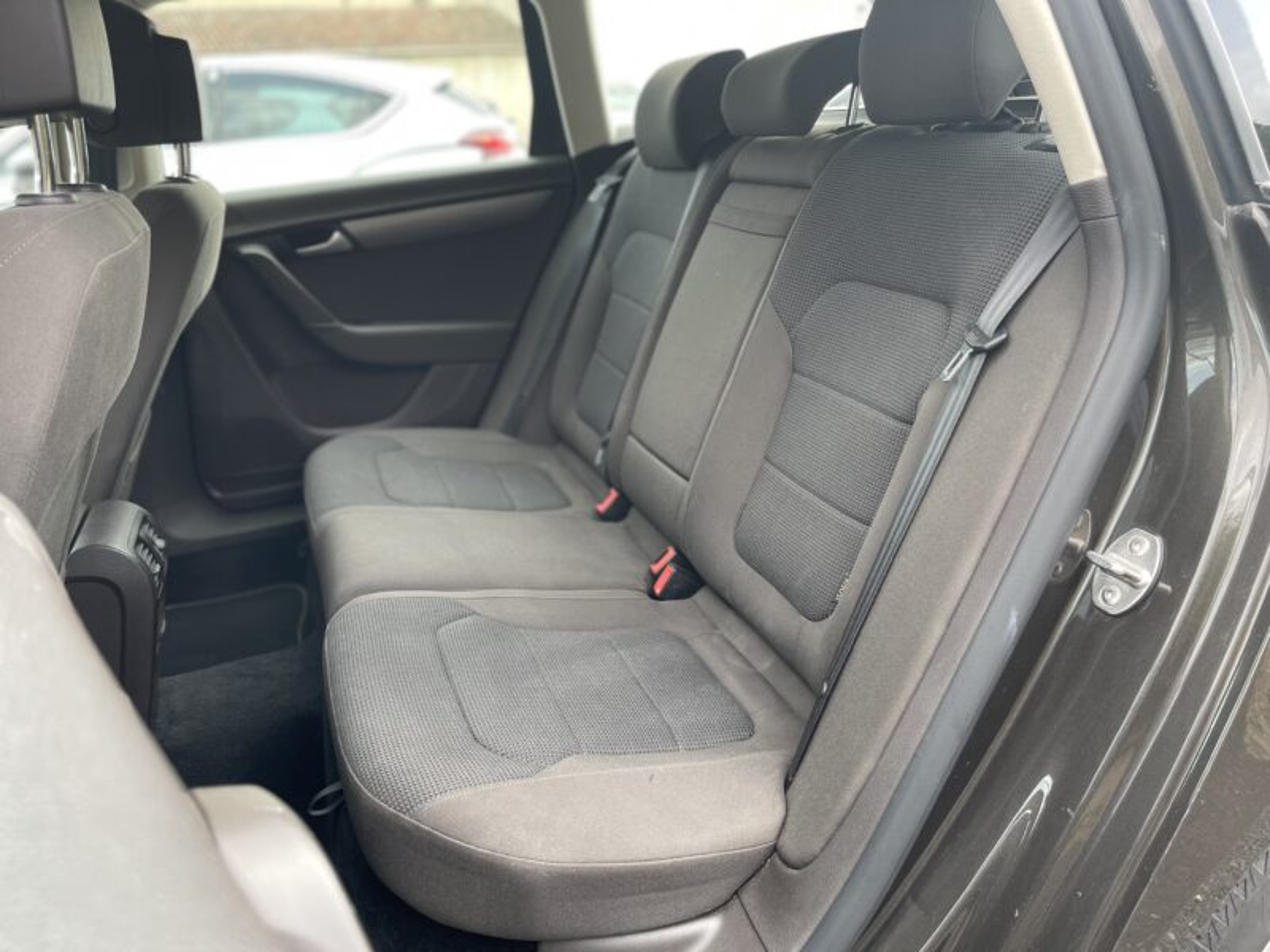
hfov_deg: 67.3
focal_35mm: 26
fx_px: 954
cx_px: 635
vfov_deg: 53.1
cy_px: 476
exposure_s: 1/121
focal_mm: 5.1
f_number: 1.6
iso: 50
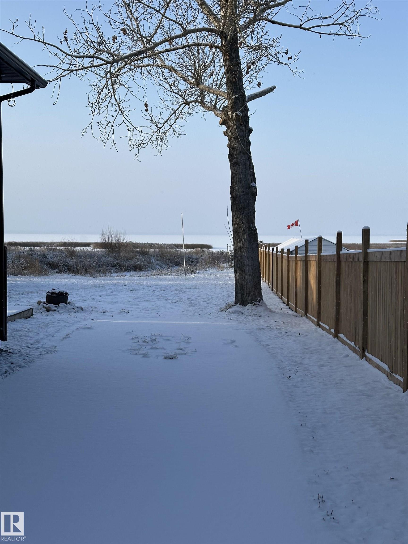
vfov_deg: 39.7
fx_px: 754
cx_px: 204
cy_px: 272
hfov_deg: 30.3
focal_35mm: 48
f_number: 1.78
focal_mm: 6.86
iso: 64
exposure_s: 1/2469
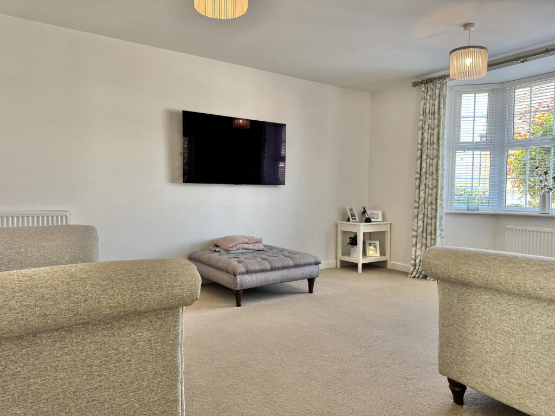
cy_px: 208
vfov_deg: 56.8
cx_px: 278
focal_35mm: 24
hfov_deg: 71.6
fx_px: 385
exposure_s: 1/100
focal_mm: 6.76
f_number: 1.78
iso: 125
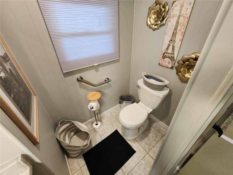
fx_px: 88
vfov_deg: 89.9
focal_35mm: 13
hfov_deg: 106.2
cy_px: 88
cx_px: 116
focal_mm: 2.2
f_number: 2.2
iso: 250
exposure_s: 1/60
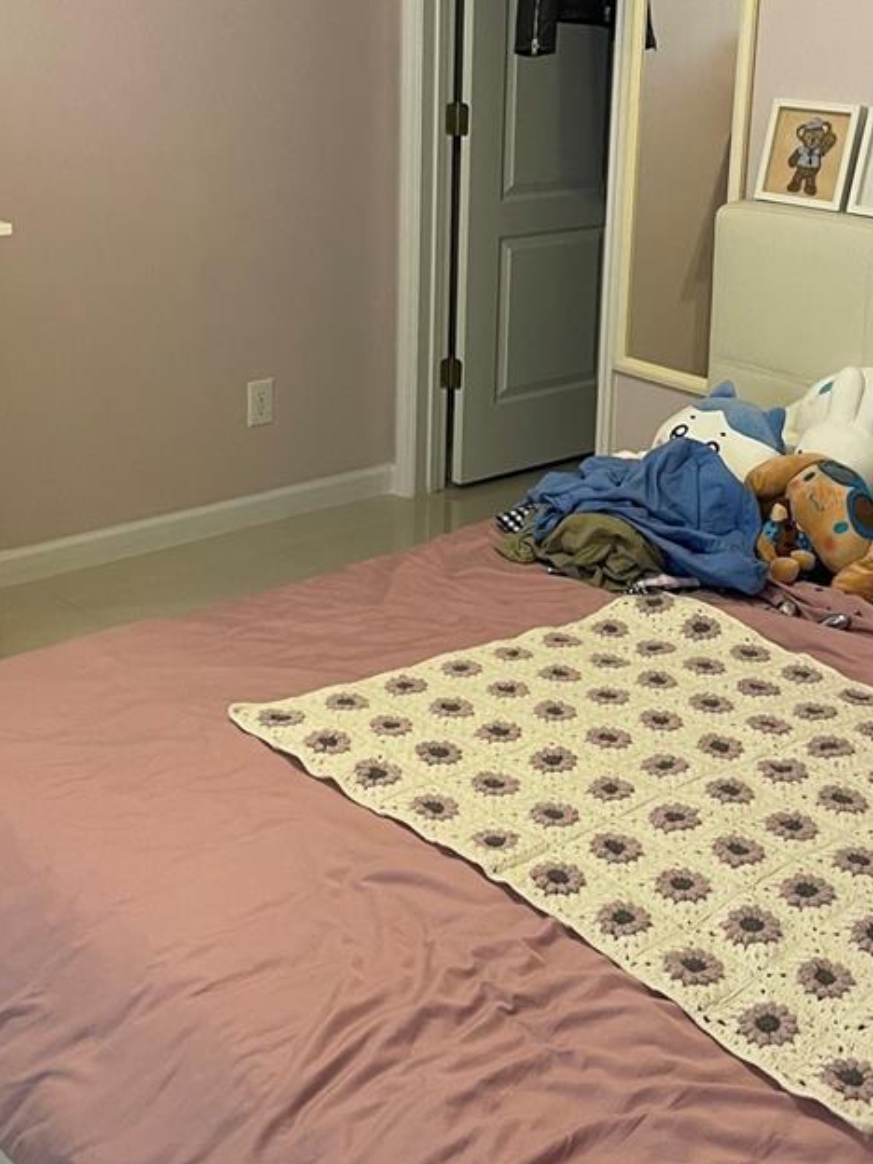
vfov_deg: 37.5
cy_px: 338
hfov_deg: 29.1
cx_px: 507
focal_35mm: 50
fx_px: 1681
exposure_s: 1/60
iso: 200
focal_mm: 4.2
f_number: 1.6
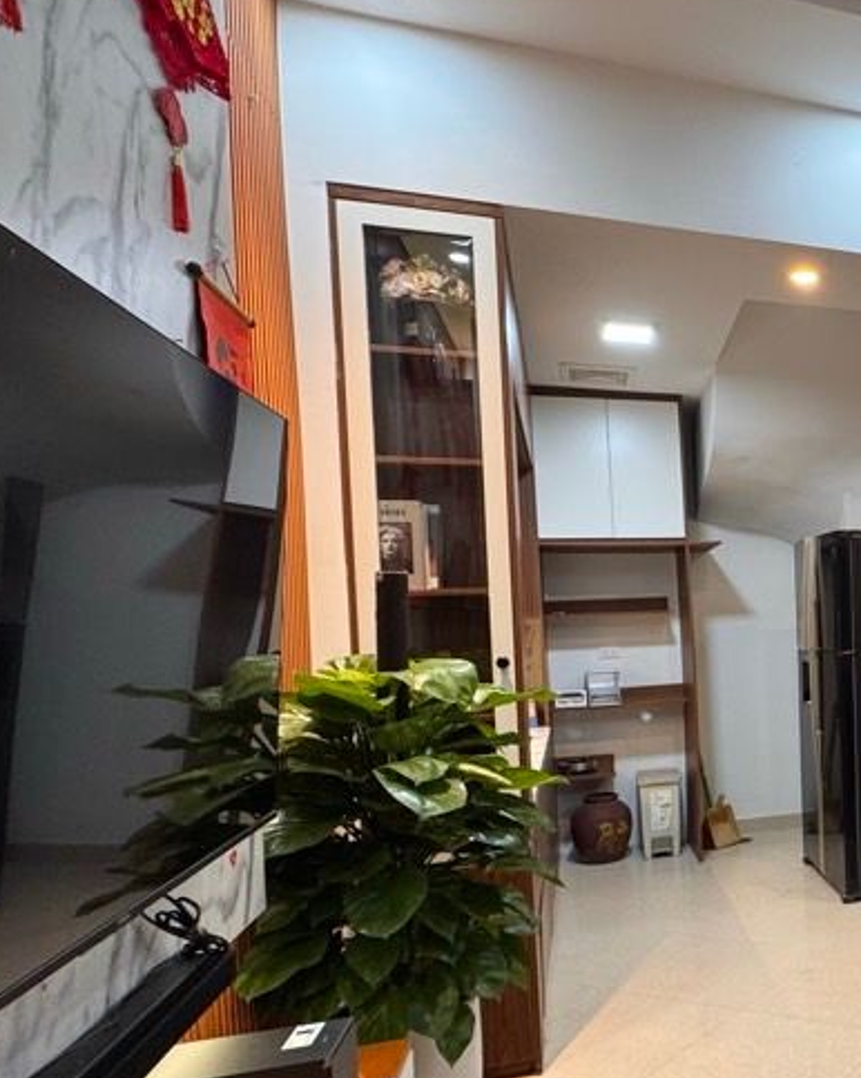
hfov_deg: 39.7
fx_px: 924
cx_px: 968
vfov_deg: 60.0
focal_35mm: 29
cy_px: 647
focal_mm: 2.22
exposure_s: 1/50
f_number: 2.2
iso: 160
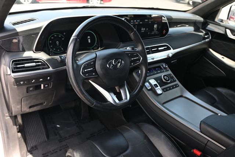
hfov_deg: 62.0
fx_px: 196
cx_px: 118
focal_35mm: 30
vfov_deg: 43.6
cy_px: 78
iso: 400
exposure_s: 1/125
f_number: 3.8
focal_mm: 20
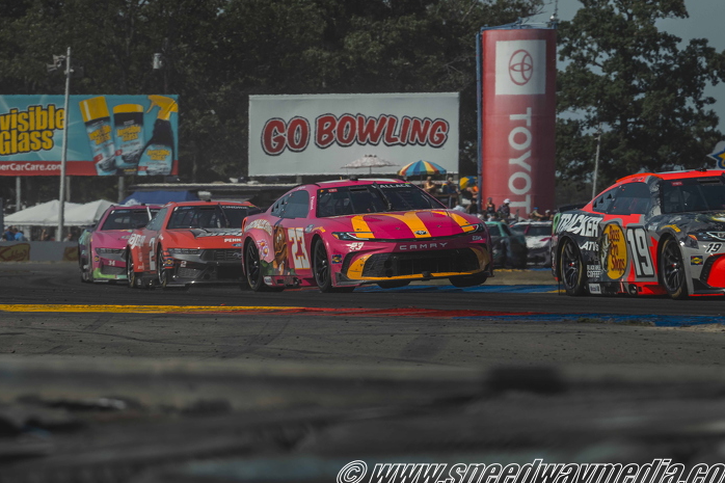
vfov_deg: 6.0
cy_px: 227
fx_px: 4570
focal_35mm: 227
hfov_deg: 9.1
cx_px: 362
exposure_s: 1/640
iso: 100
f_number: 9
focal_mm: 200
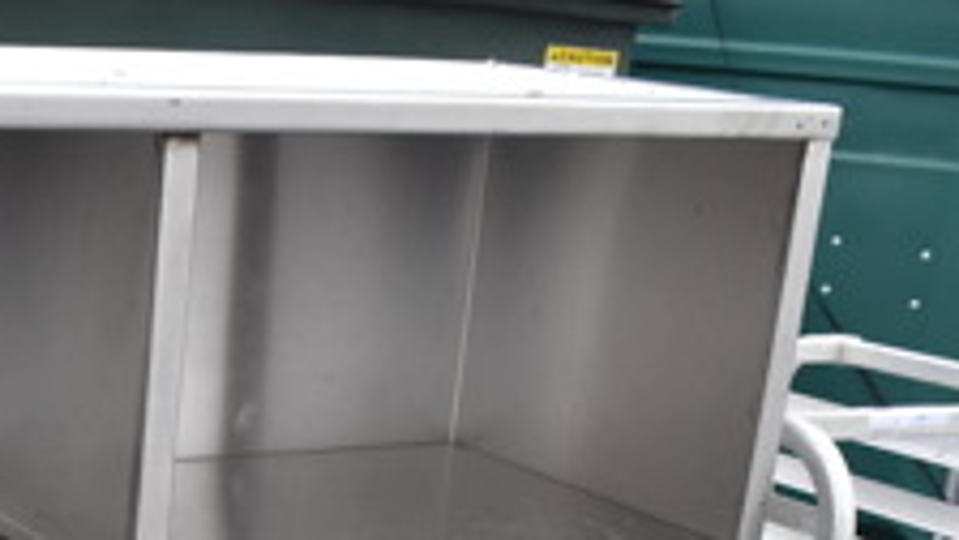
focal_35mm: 77
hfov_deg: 26.3
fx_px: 1958
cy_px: 866
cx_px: 43
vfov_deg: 14.4
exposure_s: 1/160
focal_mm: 18
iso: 200
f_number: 5.6
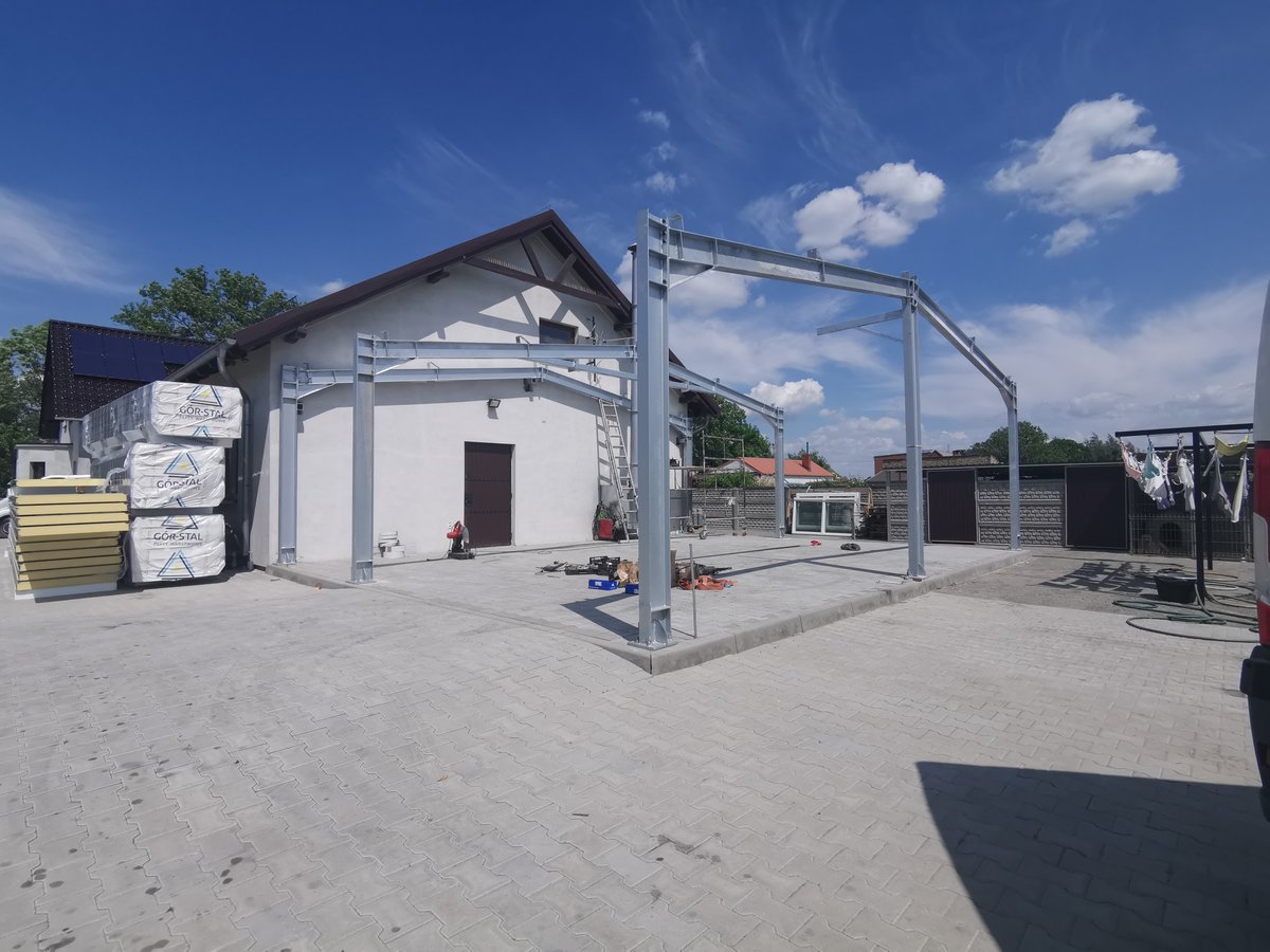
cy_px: 476
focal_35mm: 17
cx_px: 635
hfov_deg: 91.0
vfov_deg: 74.7
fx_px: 624
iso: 50
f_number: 2.2
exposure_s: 1/1908
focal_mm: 2.26
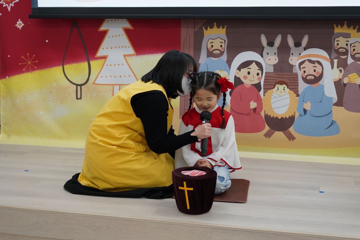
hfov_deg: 33.4
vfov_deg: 22.6
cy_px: 120
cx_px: 180
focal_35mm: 60
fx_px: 600
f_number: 7.1
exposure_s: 1/125
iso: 2500
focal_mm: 60
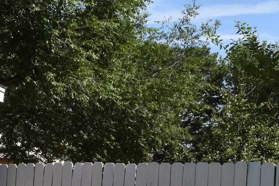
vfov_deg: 12.2
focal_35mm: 109
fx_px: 846
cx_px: 8
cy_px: 238
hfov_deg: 18.3
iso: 200
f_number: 10
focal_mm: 24
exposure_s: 1/400
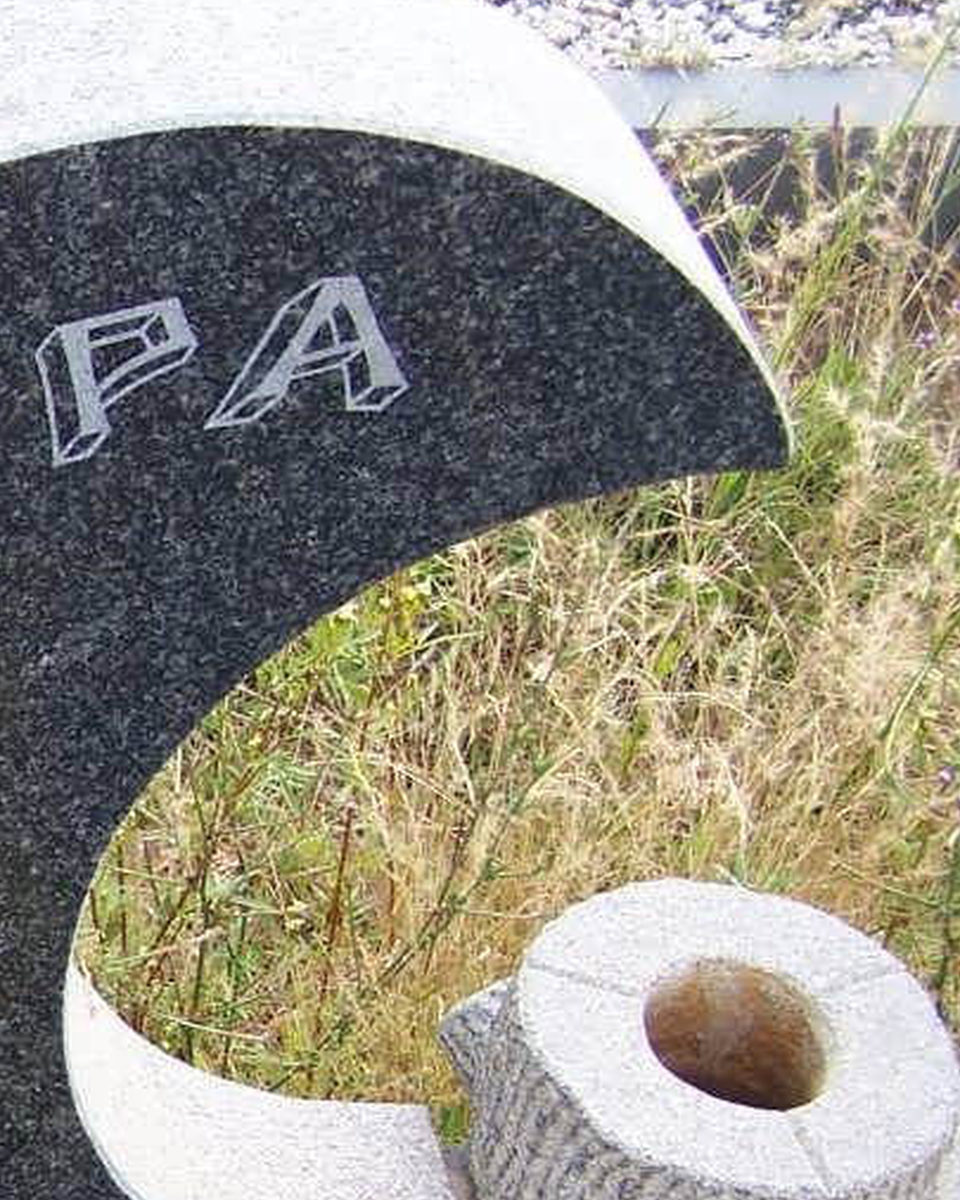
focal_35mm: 88
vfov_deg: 21.5
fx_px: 3124
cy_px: 923
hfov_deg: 16.3
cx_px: -384
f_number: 2.8
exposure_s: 1/180
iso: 80
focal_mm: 6.3
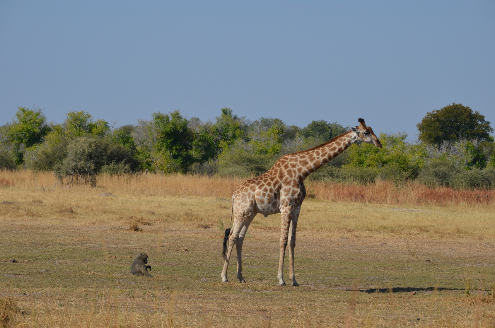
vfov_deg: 6.5
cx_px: 248
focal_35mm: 210
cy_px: 164
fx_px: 2882
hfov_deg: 9.8
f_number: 7.1
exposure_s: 1/800
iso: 200
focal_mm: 140
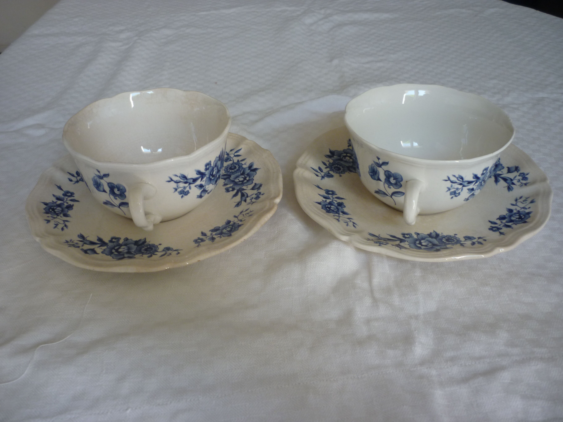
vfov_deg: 42.9
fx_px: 537
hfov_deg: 55.4
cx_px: 282
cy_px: 211
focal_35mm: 33
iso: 100
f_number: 2.8
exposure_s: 1/30
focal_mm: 5.5
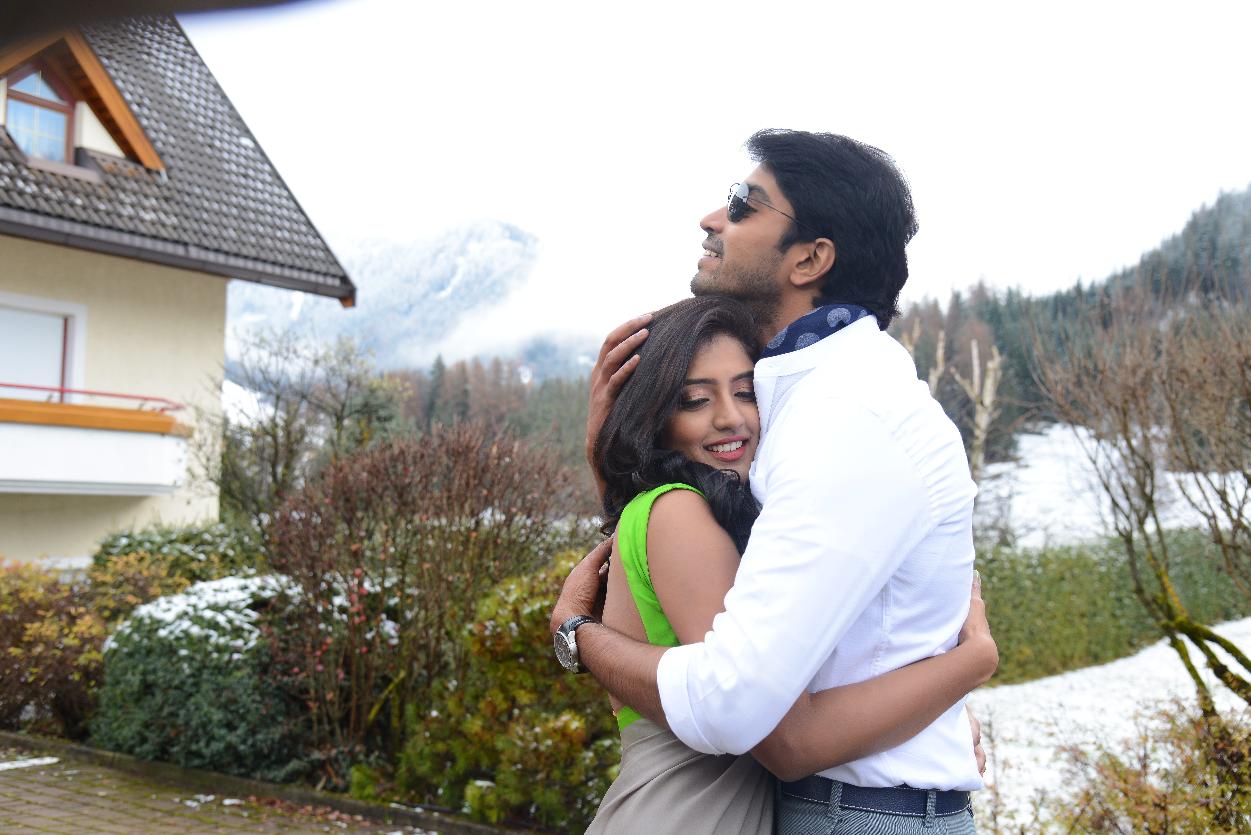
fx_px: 1217
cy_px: 418
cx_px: 626
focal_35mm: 35
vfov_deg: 37.9
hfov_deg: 54.4
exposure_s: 1/250
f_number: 4.5
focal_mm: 35
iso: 320
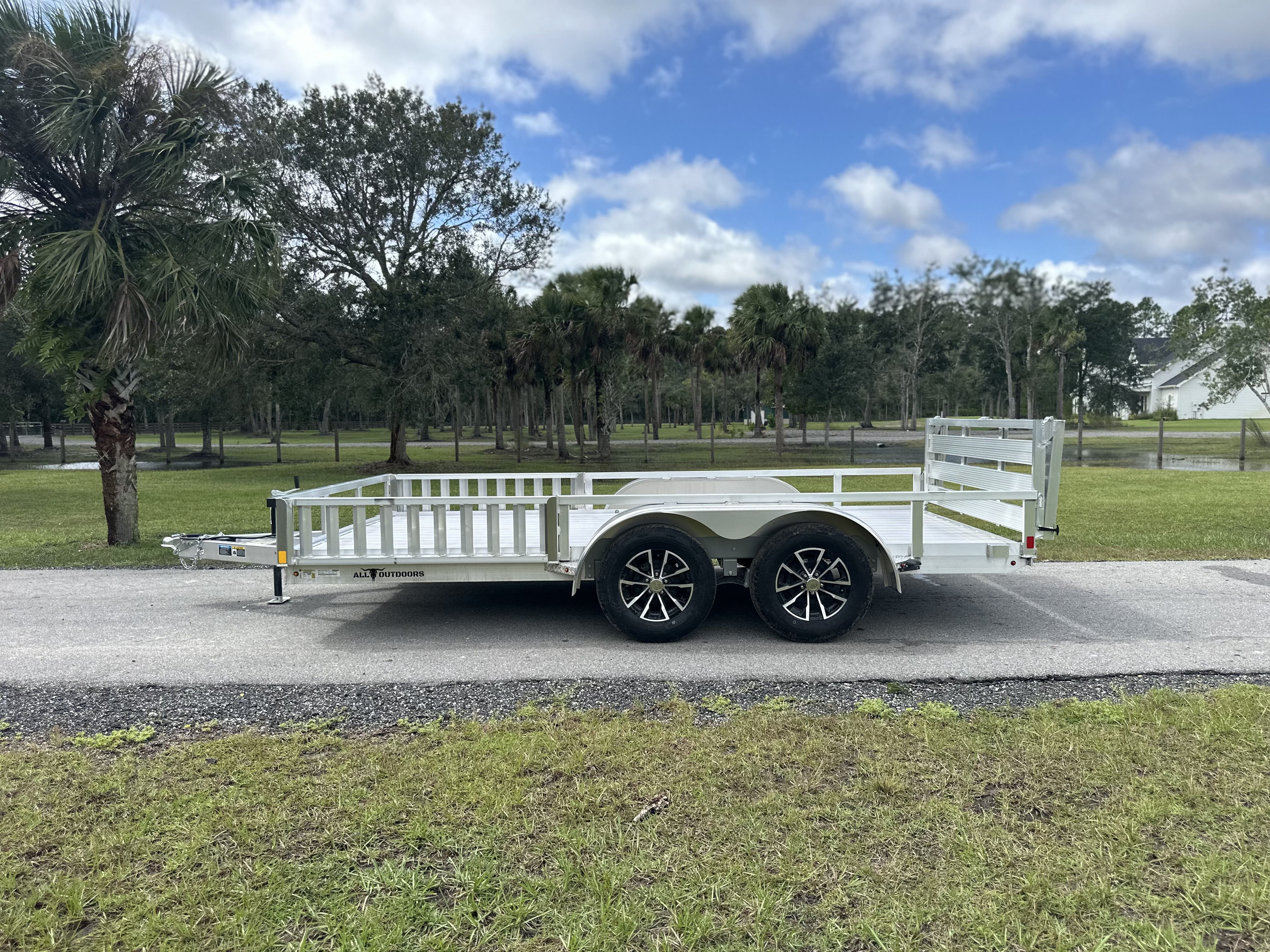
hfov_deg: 71.6
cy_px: 476
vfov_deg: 56.8
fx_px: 881
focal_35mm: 24
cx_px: 635
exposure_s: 1/3472
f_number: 1.78
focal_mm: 6.86
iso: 80
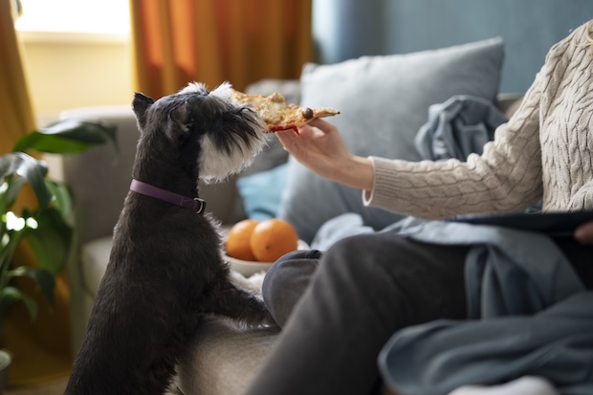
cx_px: 296
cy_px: 198
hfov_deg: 39.6
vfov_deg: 27.0
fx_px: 823
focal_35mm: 50
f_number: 1.4
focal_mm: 50
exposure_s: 1/320
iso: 200
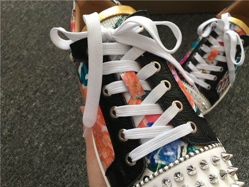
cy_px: 94
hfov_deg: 61.7
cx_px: 124
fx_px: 209
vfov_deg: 48.2
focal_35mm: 29
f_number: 2.2
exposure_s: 1/33
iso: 80
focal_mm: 4.15
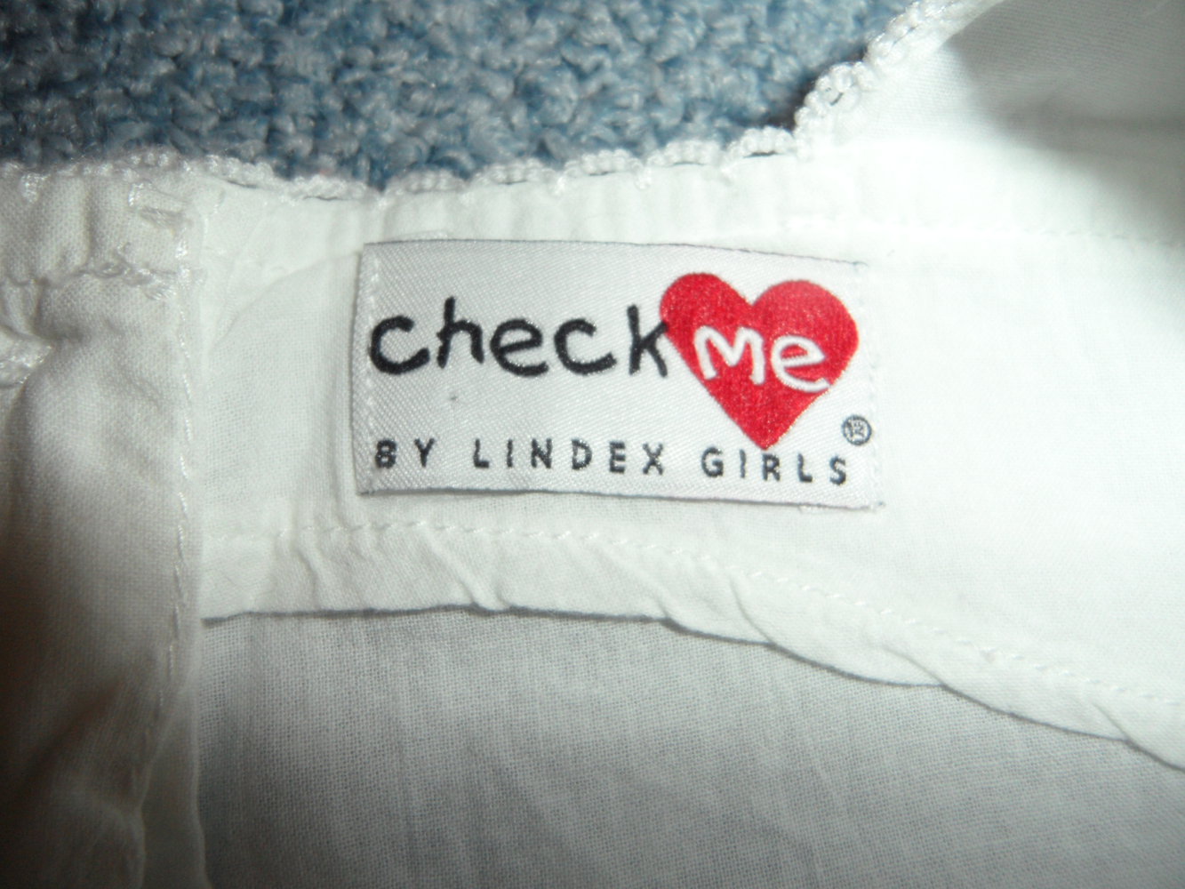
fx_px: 822
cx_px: 592
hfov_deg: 71.6
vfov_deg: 56.8
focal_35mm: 24
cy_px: 444
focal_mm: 4.1
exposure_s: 1/10
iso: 100
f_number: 8.2
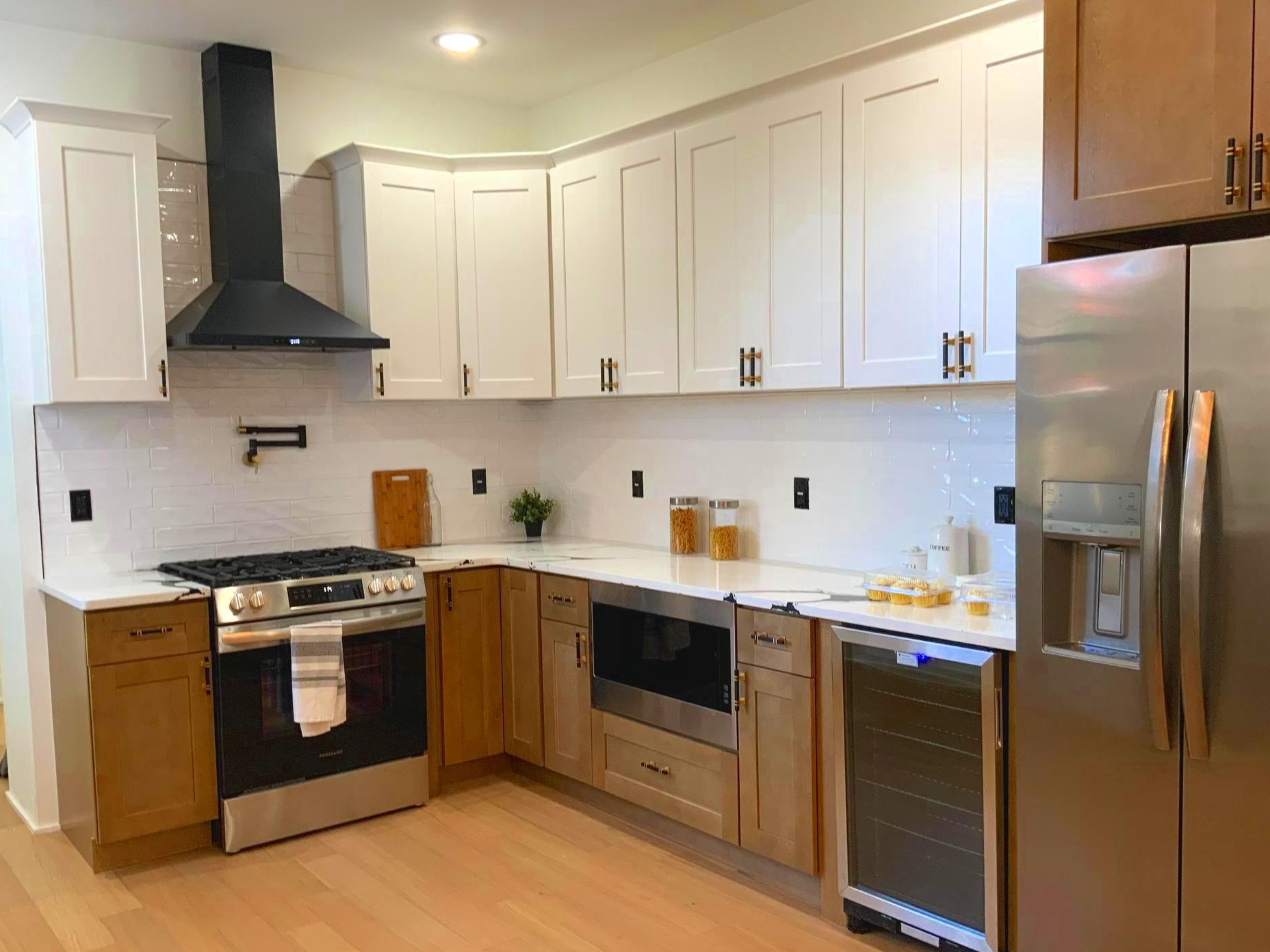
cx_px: 643
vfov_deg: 44.1
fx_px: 1174
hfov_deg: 56.8
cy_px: 510
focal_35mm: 32
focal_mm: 3
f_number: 1.8
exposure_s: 1/60
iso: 50
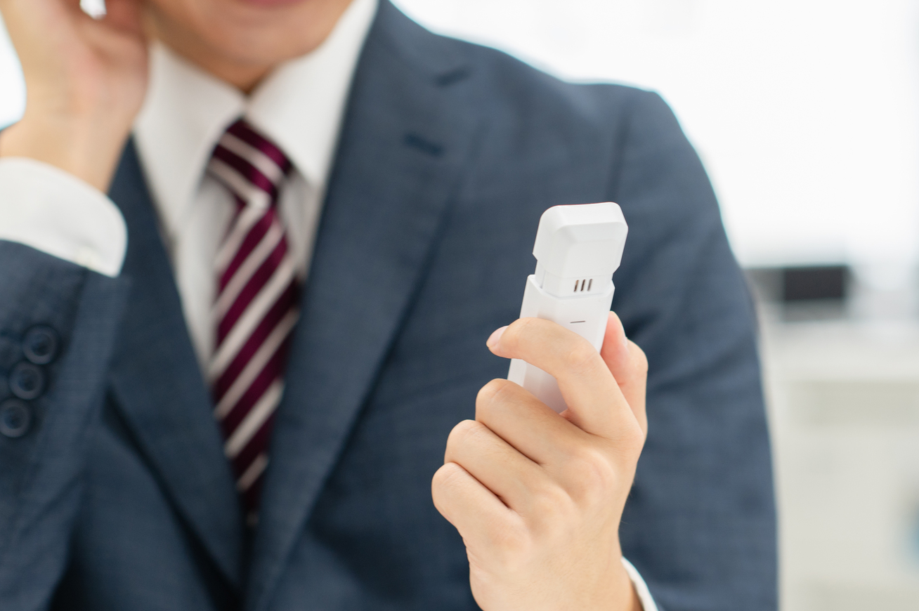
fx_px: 3316
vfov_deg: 10.5
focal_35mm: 130
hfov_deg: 15.7
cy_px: 356
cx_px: 617
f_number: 2.8
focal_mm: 85
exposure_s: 1/160
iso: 320
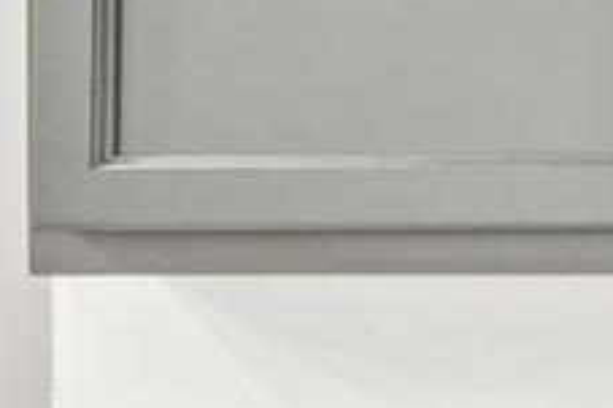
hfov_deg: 10.2
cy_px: 154
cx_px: 2028
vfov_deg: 12.1
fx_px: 1923
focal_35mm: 113
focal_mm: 16
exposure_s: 1/6
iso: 400
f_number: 8
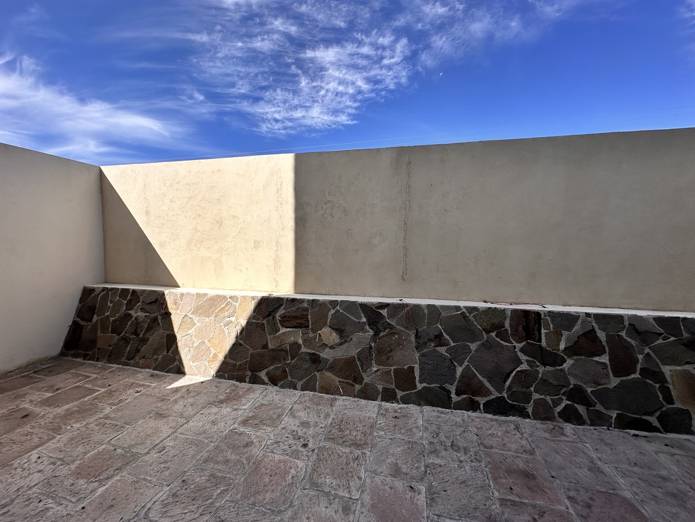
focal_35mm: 14
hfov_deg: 102.1
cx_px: 348
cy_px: 261
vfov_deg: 85.7
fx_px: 281
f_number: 2.2
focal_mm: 2.22
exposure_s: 1/1887
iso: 40
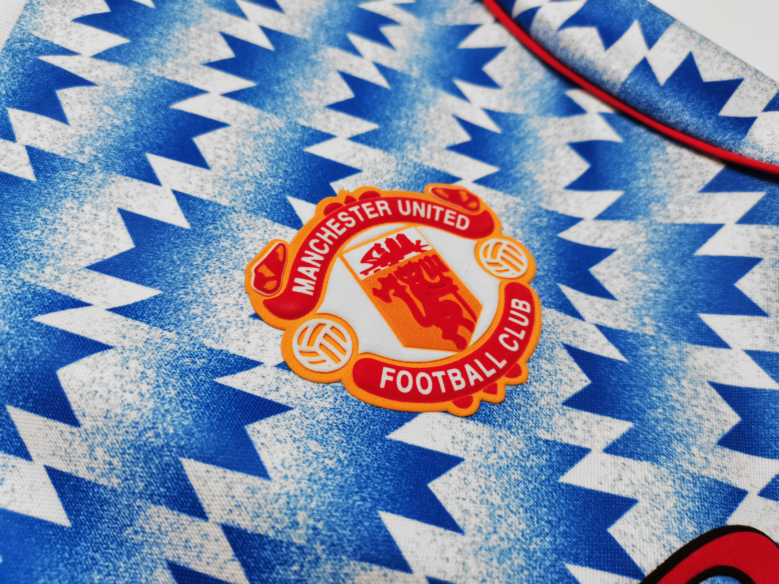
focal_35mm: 26
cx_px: 390
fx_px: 585
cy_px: 292
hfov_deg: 67.3
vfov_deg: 53.1
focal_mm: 5.58
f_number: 1.8
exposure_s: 1/100
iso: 64
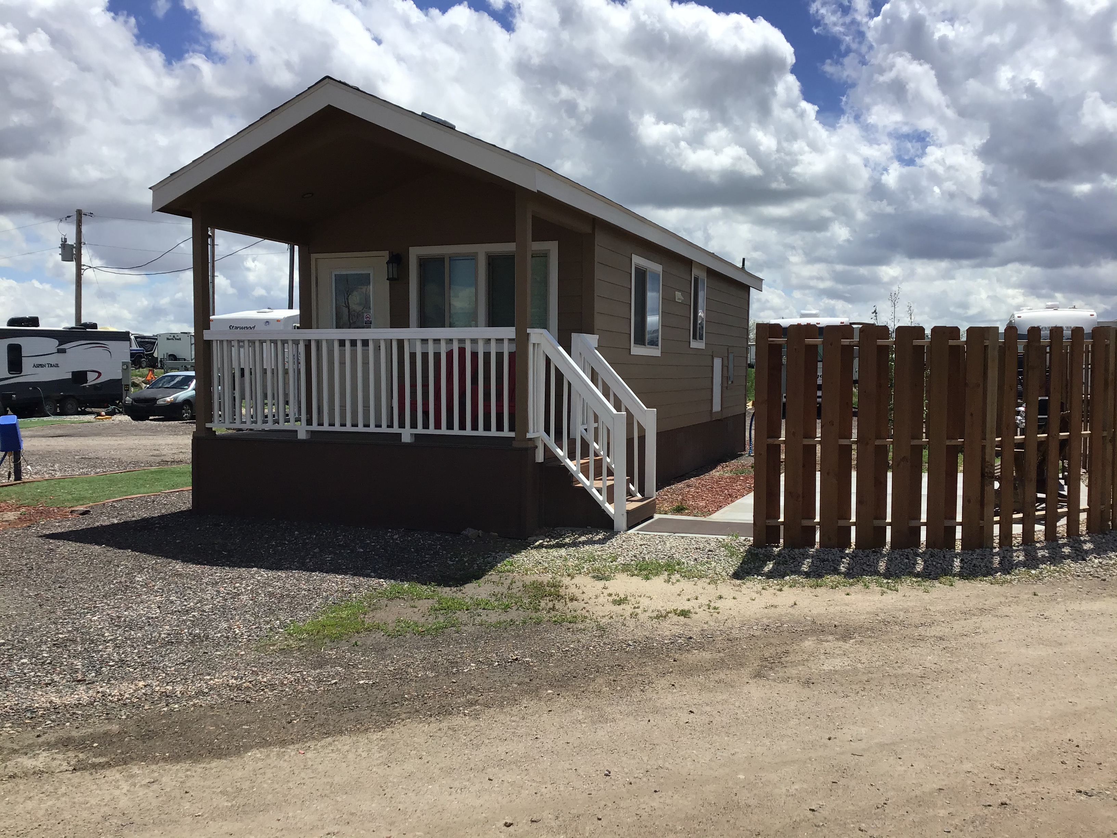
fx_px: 1000
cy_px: 419
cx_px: 558
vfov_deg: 45.4
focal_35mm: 31
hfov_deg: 58.4
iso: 25
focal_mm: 3.3
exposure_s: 1/2331
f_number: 2.4
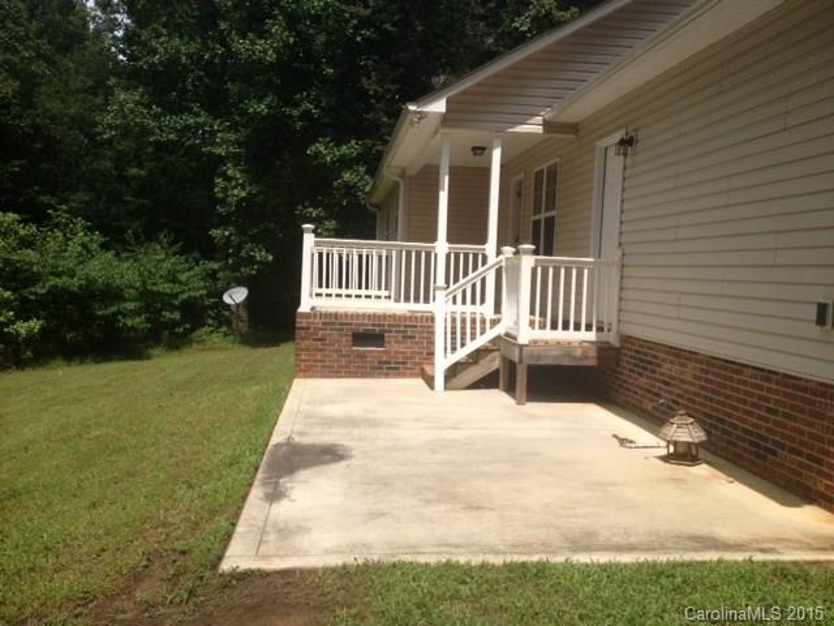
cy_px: 313
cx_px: 417
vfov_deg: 40.7
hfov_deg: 52.6
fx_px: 843
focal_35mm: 35
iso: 64
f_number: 2.4
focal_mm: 4.28
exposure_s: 1/2045
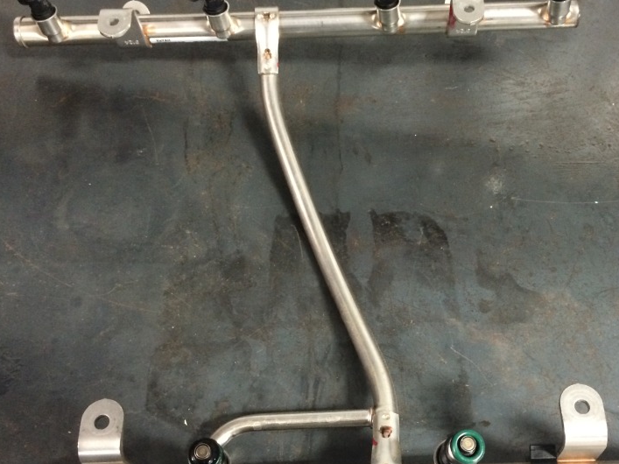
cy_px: 259
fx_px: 751
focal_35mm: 42
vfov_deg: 34.3
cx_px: 375
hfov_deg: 44.5
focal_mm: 4.15
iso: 250
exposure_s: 1/15
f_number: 2.2
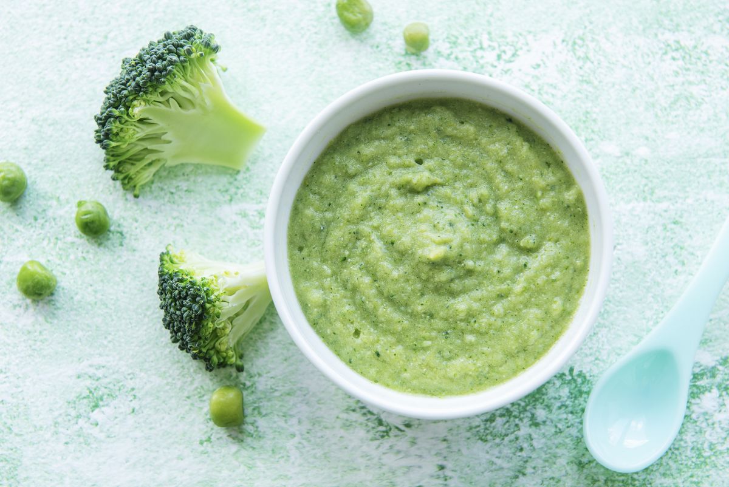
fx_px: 1418
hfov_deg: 28.8
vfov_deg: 19.5
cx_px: 364
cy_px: 244
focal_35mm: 70
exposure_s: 1/60
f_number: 7.1
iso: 160
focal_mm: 70
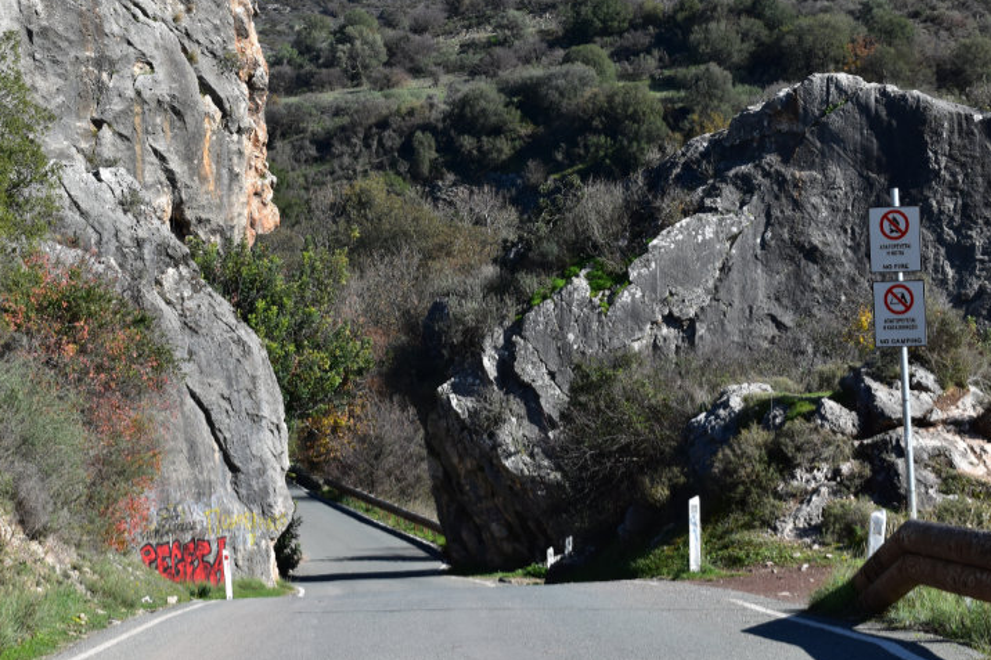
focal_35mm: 103
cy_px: 199
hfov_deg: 19.8
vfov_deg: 13.3
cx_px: 400
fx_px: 2835
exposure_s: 1/500
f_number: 11
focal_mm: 48
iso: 400
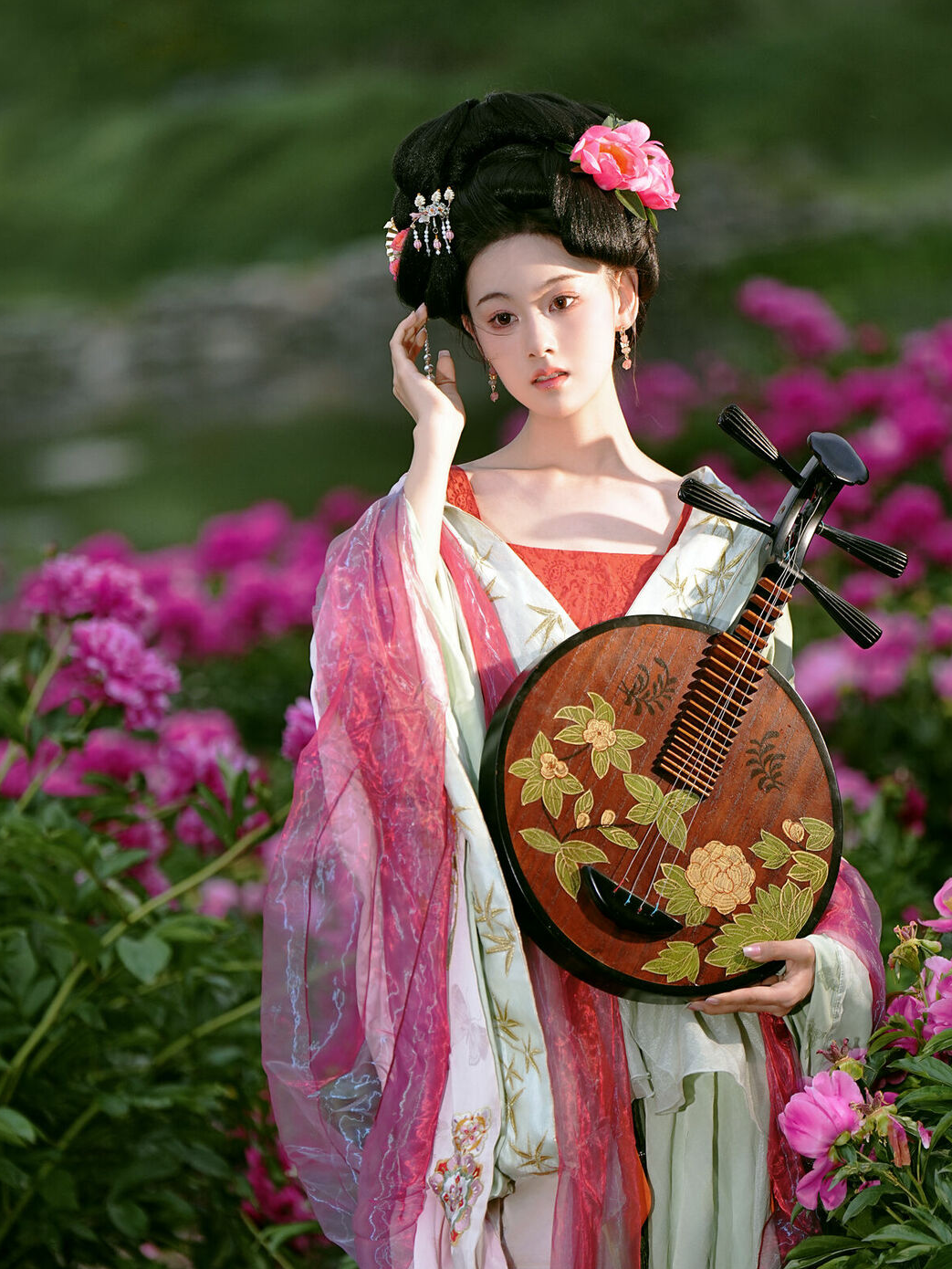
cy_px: 689
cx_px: 476
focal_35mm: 171
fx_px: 6268
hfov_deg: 8.7
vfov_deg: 11.6
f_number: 2.8
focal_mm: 157
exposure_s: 1/160
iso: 320
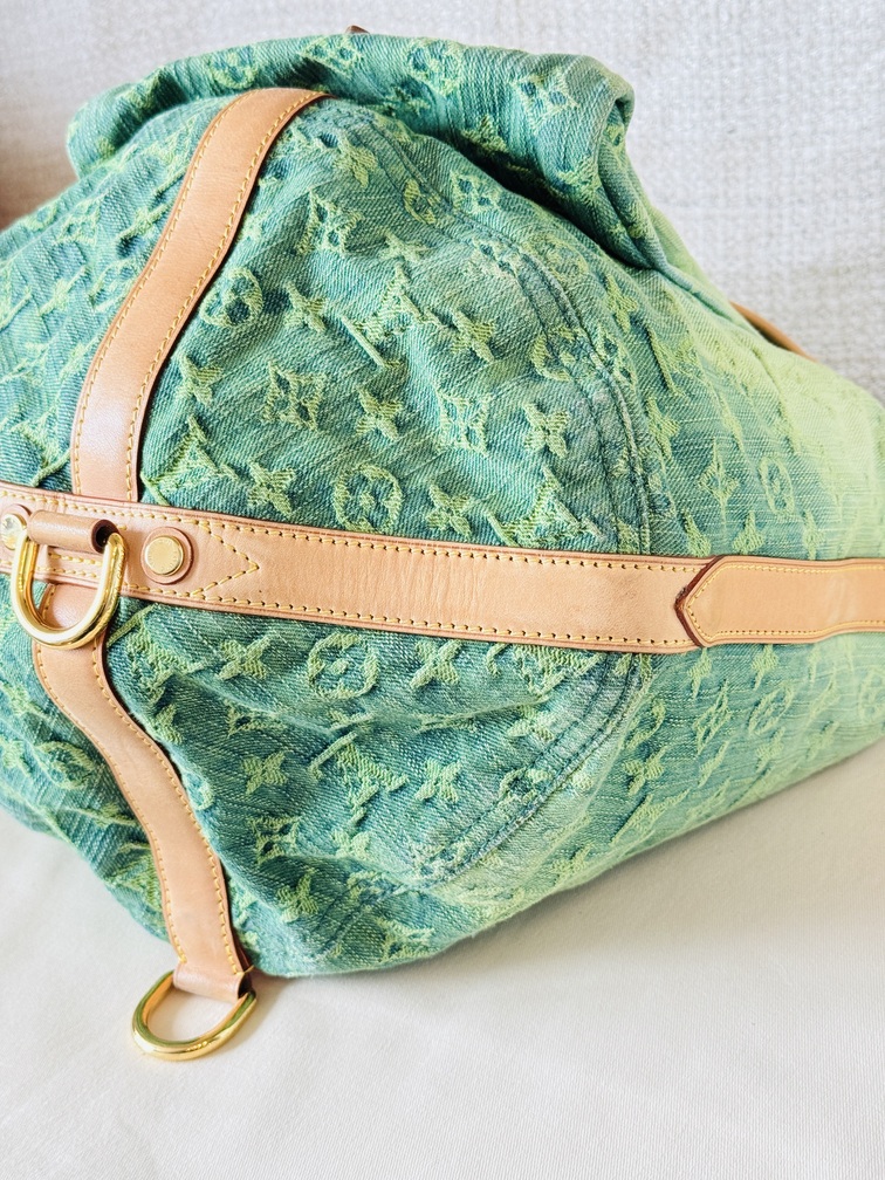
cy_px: 590
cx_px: 442
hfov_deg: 30.3
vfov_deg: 39.7
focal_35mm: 48
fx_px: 1636
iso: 100
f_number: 1.78
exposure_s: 1/100
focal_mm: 6.76
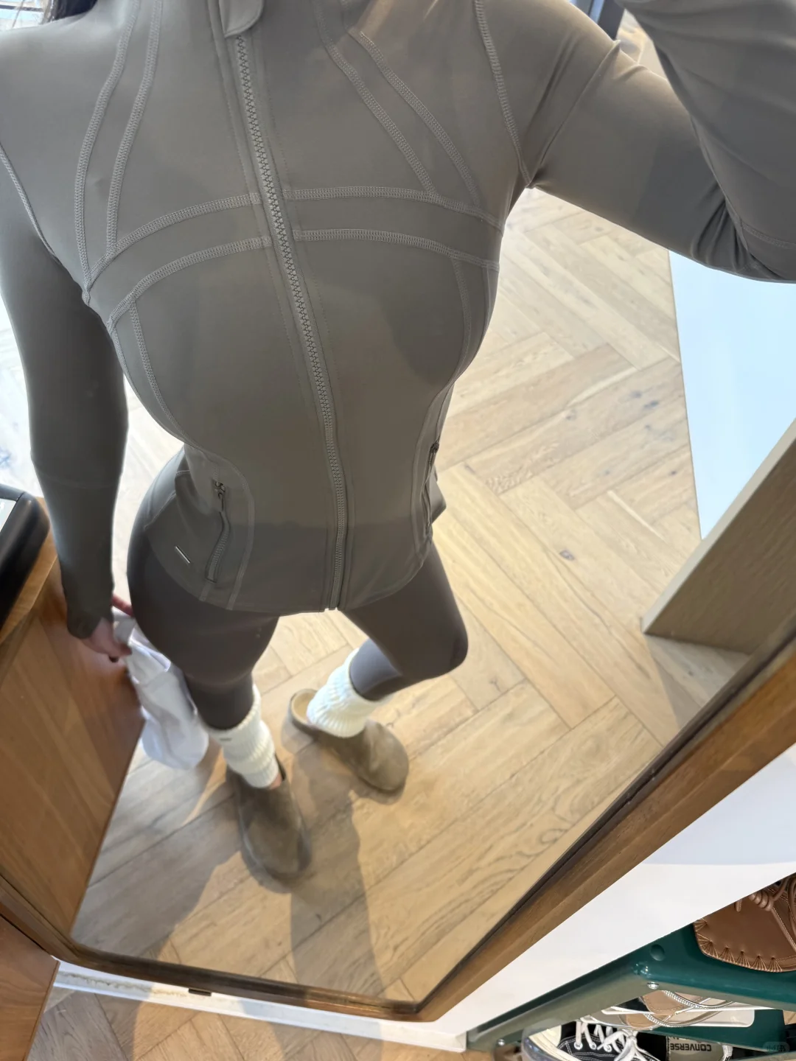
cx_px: 398
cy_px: 530
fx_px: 736
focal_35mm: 24
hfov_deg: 56.8
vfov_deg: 71.6
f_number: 1.78
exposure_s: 1/100
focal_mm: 6.76
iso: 160
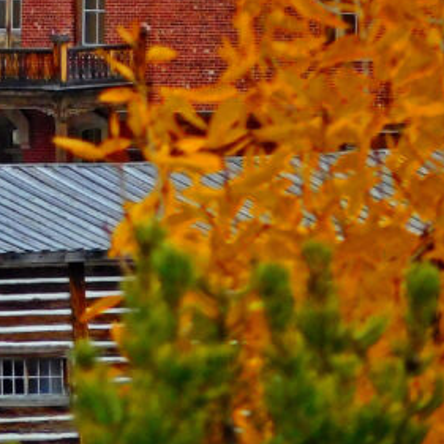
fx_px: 20998
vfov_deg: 1.2
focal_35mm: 1447
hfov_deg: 1.2
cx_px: -183
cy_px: 3
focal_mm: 80.3
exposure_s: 1/125
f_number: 6.4
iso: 125
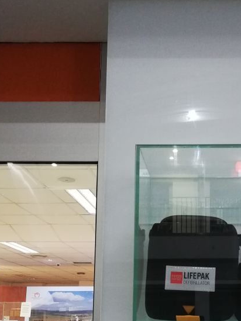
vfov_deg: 38.2
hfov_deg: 29.5
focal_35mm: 48
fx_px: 445
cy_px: 256
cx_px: 198
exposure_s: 1/20
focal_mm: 3.81
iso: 500
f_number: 2.2
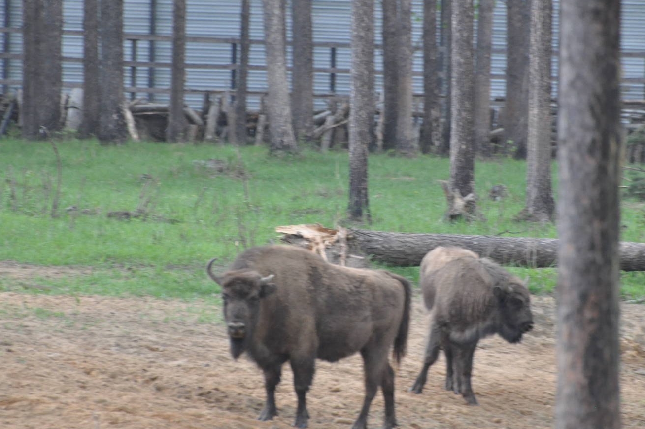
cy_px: 181
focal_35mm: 550
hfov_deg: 3.8
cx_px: 378
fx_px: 9844
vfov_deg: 2.5
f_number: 5.6
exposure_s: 1/250
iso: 1600
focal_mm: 300
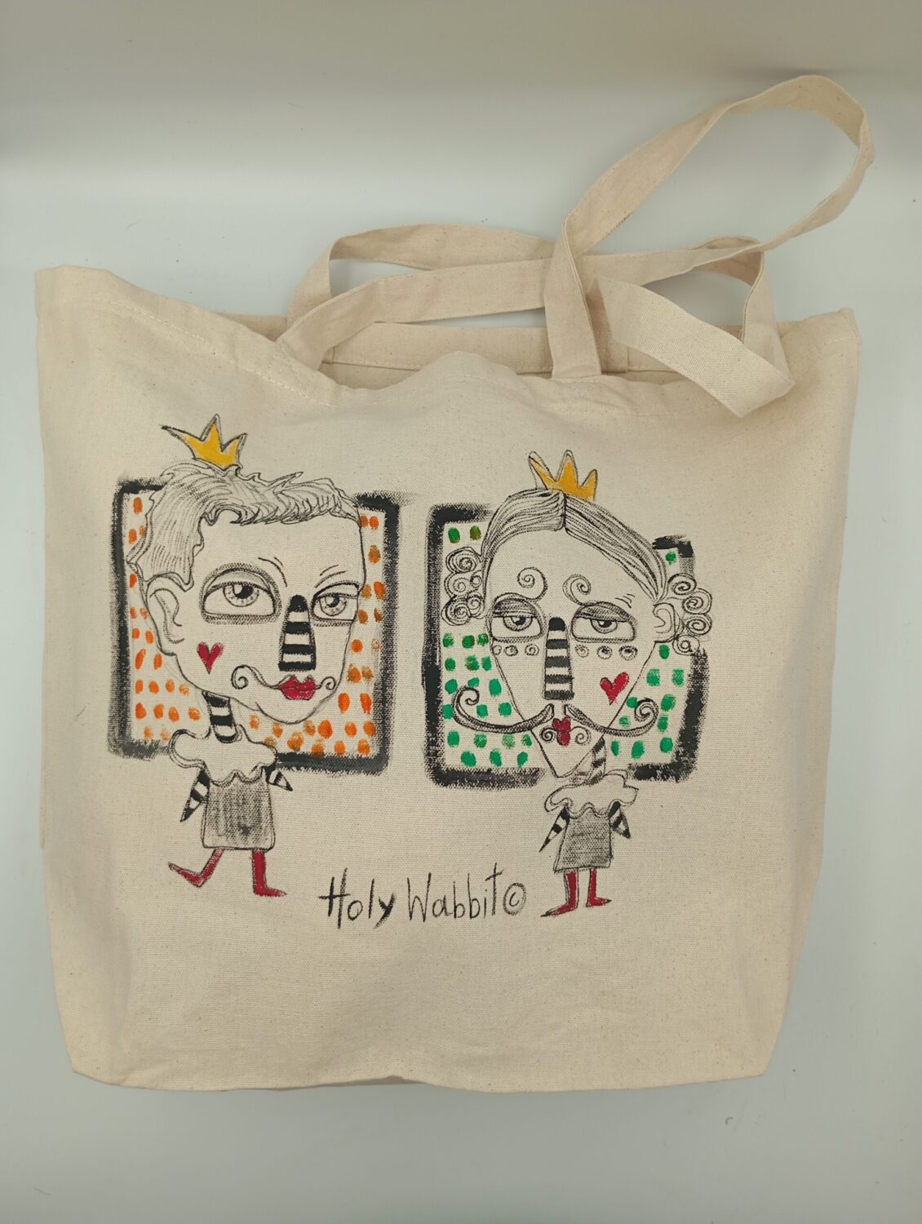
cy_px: 612
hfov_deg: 49.9
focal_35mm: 28
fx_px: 992
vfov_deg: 63.4
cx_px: 461
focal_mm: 4.27
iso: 150
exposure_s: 1/100
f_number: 1.8
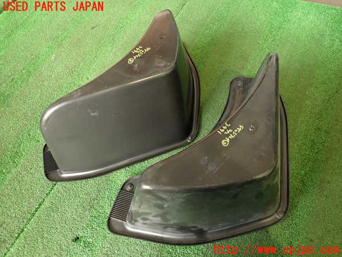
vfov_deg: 54.9
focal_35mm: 25
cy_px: 128
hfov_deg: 69.4
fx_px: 247
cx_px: 171
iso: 250
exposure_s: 1/30
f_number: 2
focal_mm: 4.5
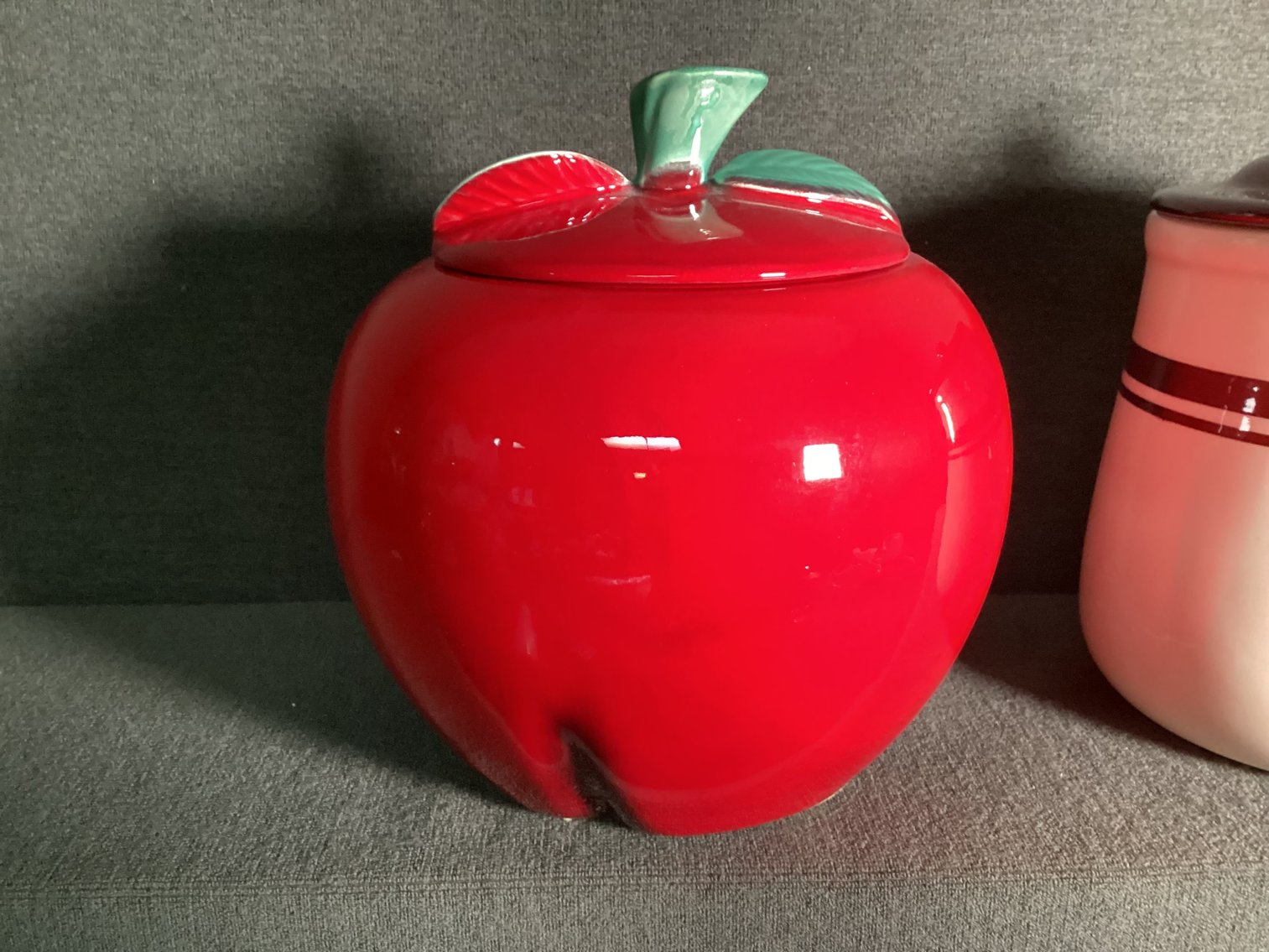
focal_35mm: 31
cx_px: 634
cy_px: 476
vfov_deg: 45.4
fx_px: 1137
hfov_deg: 58.3
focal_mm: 3.3
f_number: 2.4
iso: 500
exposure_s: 1/30
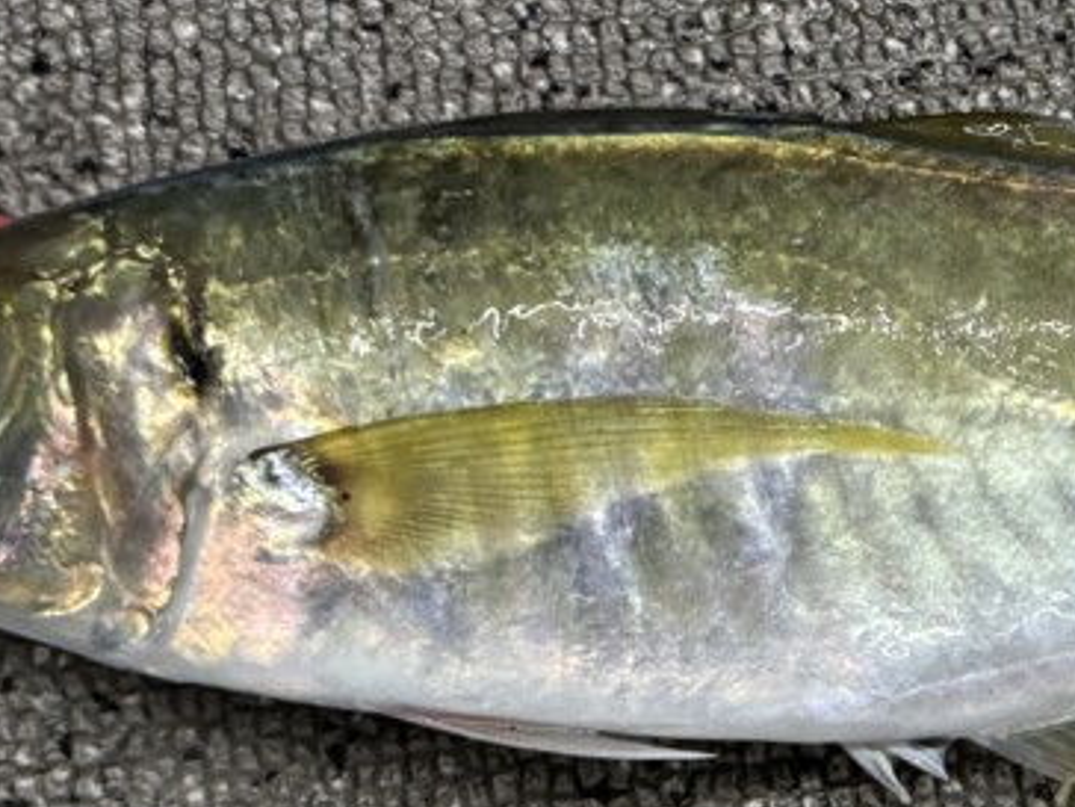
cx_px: 1233
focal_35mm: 88
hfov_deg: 21.0
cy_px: 479
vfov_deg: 16.8
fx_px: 2733
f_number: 1.78
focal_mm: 6.76
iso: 800
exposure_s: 1/42
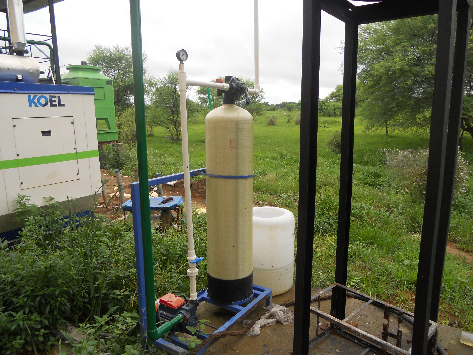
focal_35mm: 27
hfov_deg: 65.3
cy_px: 178
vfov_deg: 51.4
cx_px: 236
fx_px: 369
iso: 80
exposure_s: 1/125
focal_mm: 4.9
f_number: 3.2
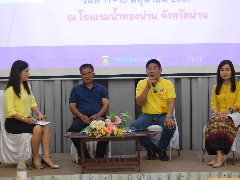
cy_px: 91
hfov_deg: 23.8
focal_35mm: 82
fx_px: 569
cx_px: 123
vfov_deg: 18.0
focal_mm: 50
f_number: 2.5
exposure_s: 1/200
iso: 2500
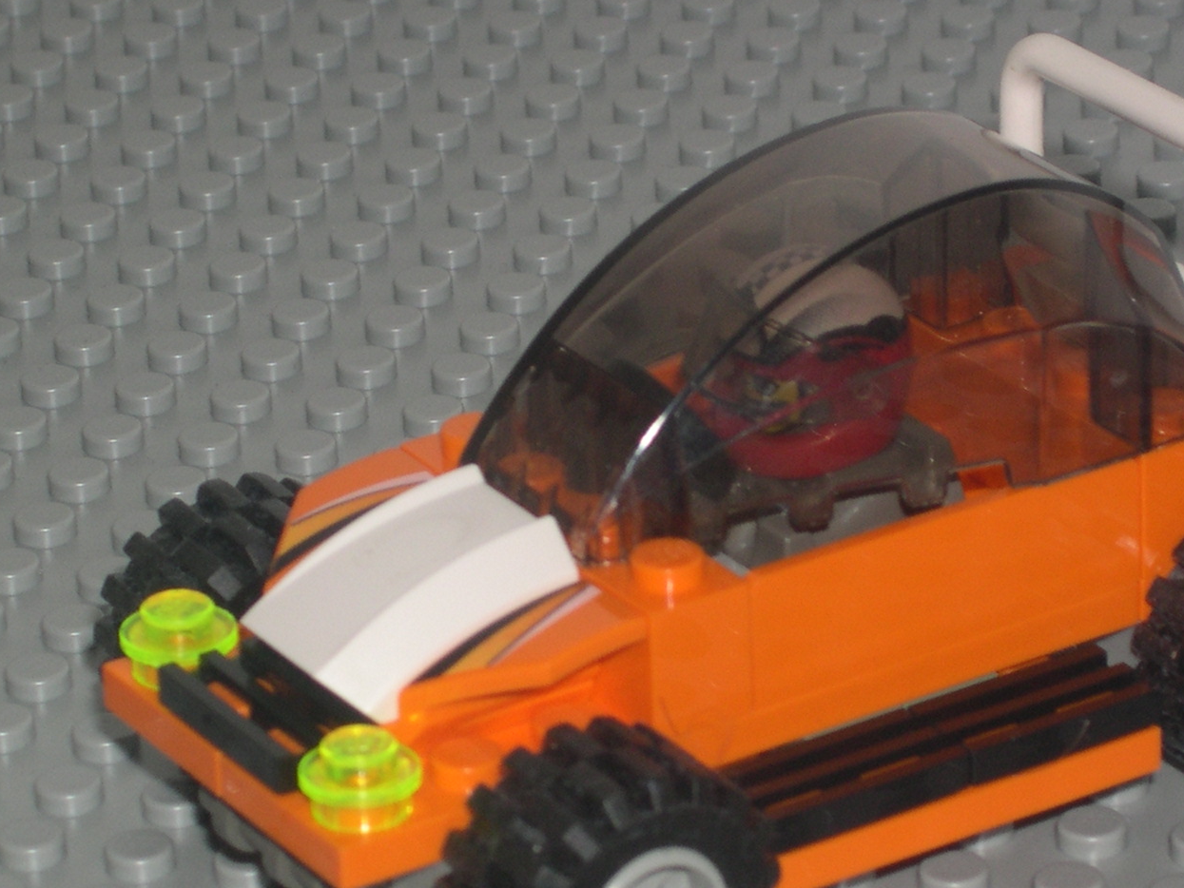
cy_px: 397
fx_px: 7115
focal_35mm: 208
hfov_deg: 9.5
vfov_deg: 7.1
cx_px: 771
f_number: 13.4
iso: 100
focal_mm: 24
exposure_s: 1/60
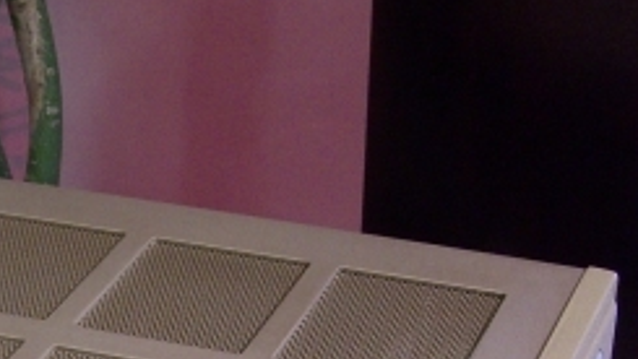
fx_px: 2217
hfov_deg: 16.0
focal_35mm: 131
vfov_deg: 9.0
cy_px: 598
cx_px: -5
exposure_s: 1/25
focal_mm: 9.5
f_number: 3.1
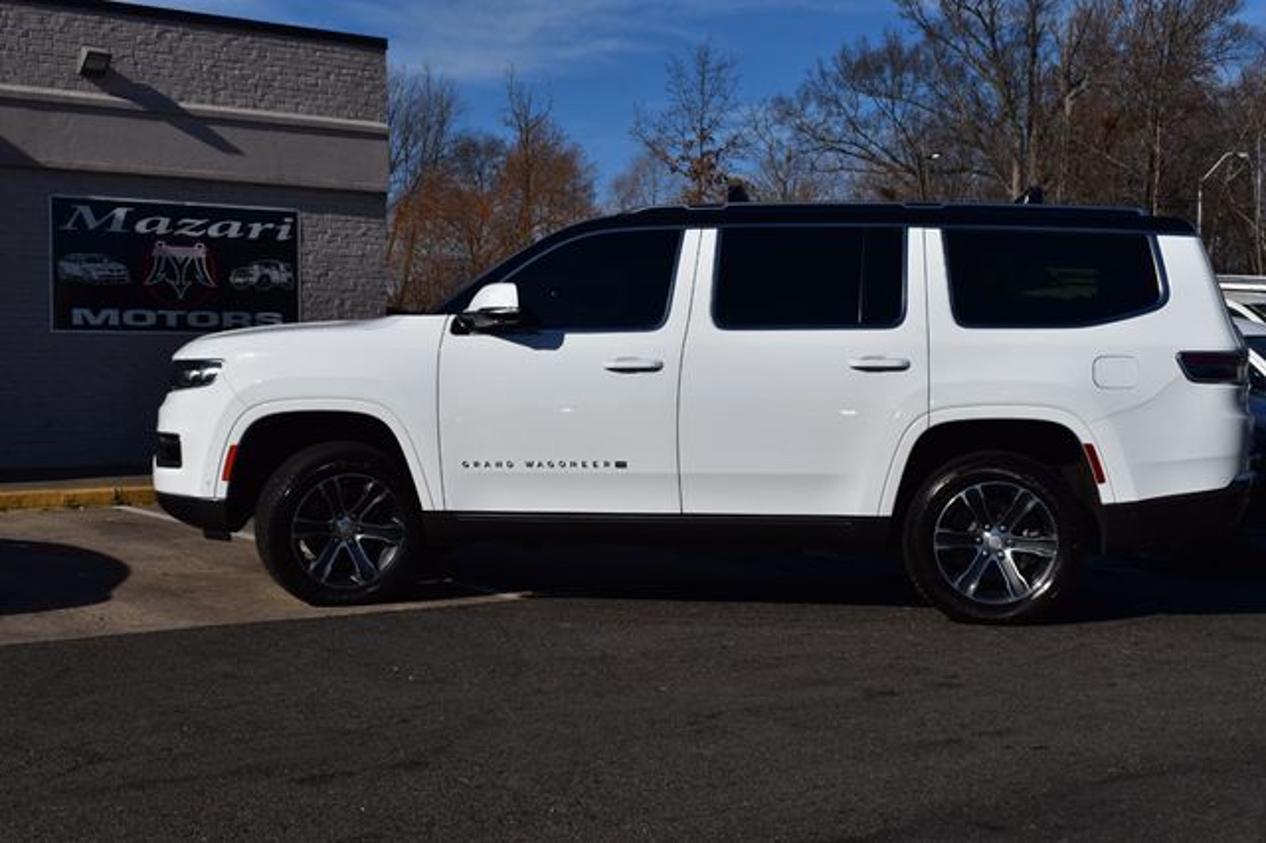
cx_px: 633
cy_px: 422
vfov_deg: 28.0
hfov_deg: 41.1
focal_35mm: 48
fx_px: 1687
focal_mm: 32
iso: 200
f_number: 13
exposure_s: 1/800
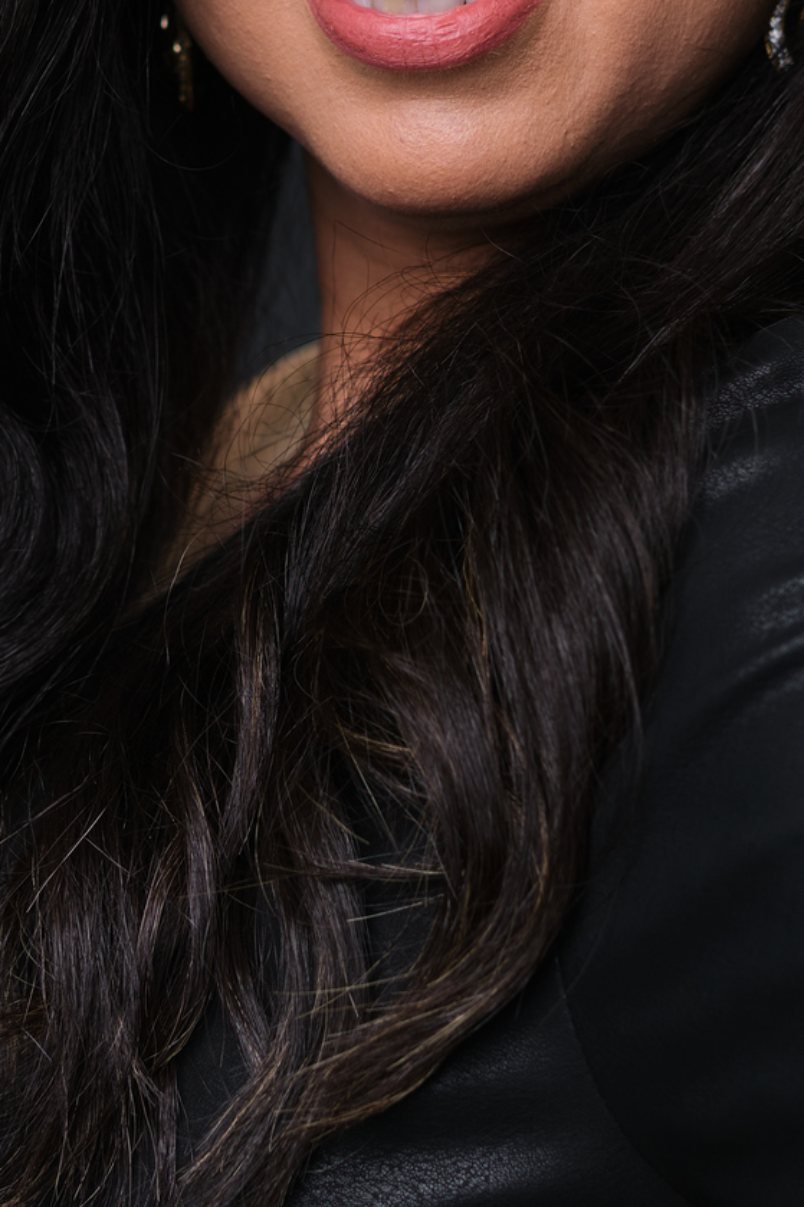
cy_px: 406
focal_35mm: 161
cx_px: 436
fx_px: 5395
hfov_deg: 8.5
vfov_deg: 12.7
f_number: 3.6
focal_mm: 50
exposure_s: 1/125
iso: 200
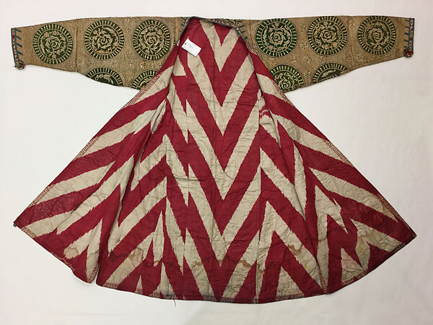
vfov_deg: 45.4
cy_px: 162
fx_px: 388
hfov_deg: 58.4
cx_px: 216
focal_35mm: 31
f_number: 2.4
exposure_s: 1/30
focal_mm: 3.3
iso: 25
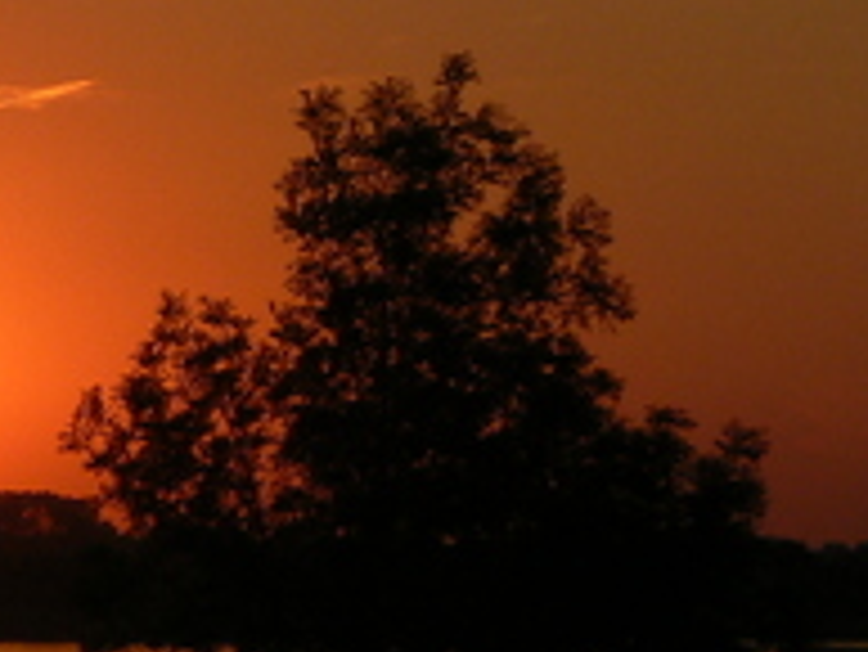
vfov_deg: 3.7
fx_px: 10162
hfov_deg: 4.9
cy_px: 155
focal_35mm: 405
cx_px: 22
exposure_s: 1/400
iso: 80
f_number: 5.6
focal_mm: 20.7
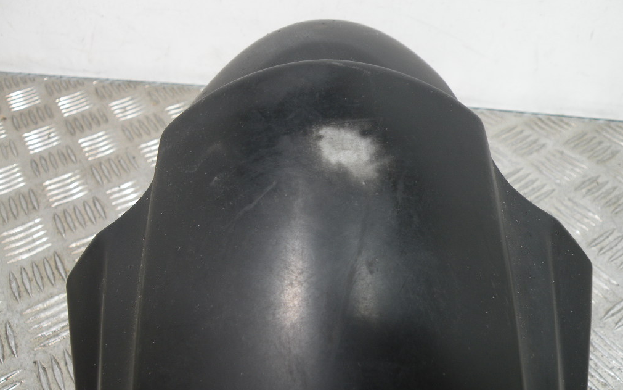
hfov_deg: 64.6
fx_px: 492
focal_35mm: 29
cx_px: 314
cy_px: 186
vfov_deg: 43.1
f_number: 2.8
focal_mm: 4.7
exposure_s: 1/59.8
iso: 75
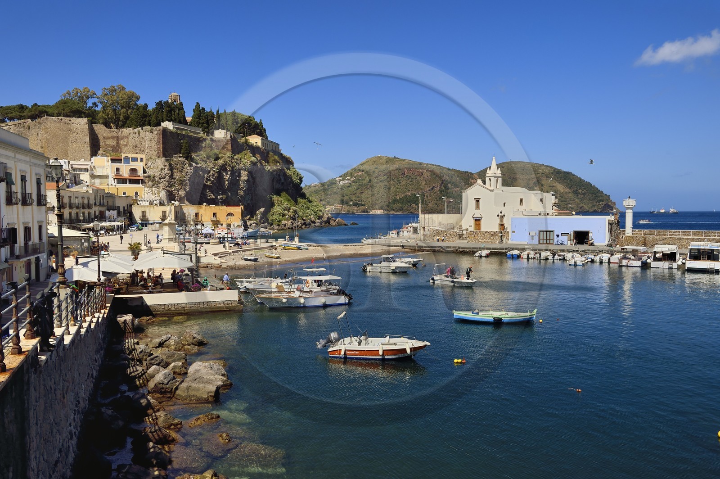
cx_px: 360
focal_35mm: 29
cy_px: 240
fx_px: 580
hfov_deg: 63.7
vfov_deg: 44.9
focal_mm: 29
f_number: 13
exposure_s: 1/320
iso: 200
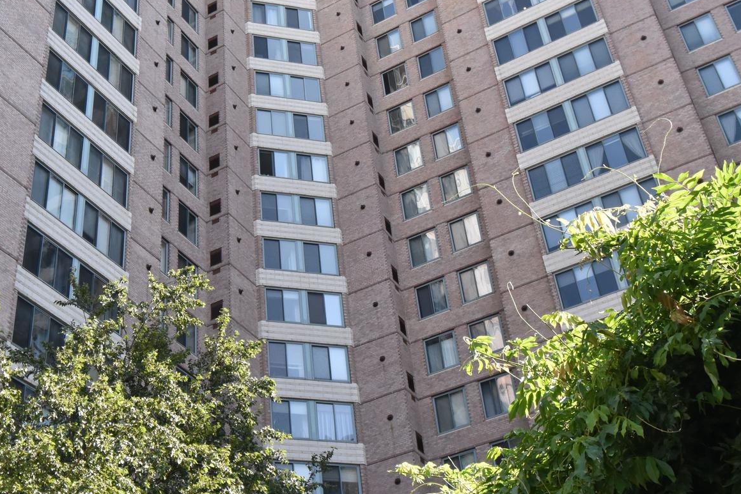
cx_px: 285
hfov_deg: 37.3
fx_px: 1091
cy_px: 184
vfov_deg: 25.4
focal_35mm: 53
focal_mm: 20
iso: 800
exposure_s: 1/640
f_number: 7.1
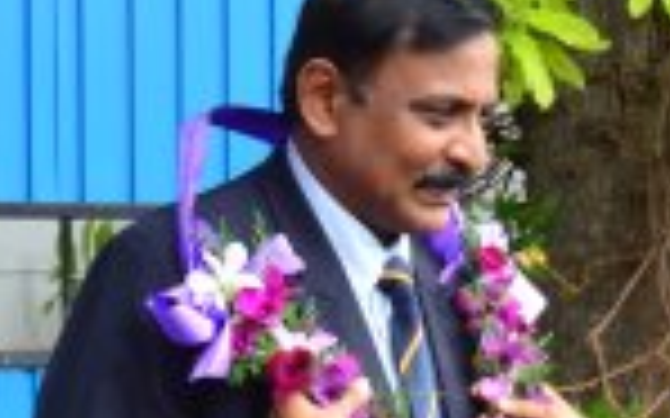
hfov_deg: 15.9
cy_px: 405
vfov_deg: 10.1
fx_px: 2355
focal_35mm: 129
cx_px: 643
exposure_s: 1/100
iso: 400
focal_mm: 21
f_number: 7.1
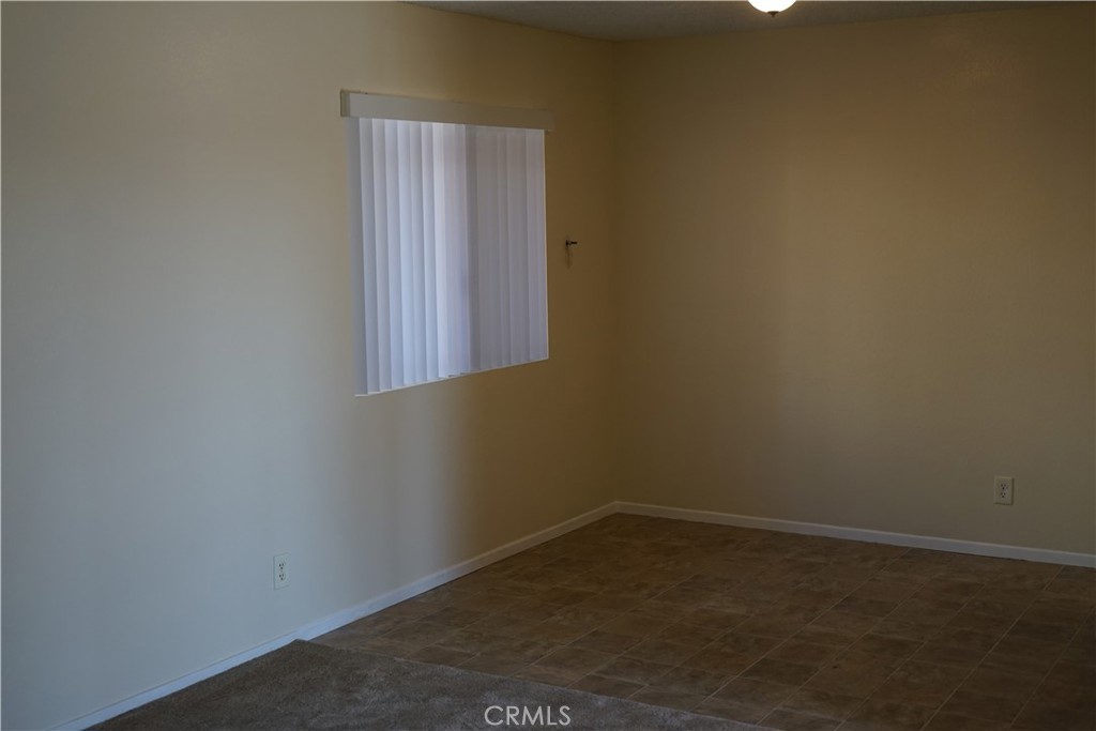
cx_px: 548
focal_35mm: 43
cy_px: 366
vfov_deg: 31.2
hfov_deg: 45.4
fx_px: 1309
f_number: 4.5
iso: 500
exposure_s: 1/160
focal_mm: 43
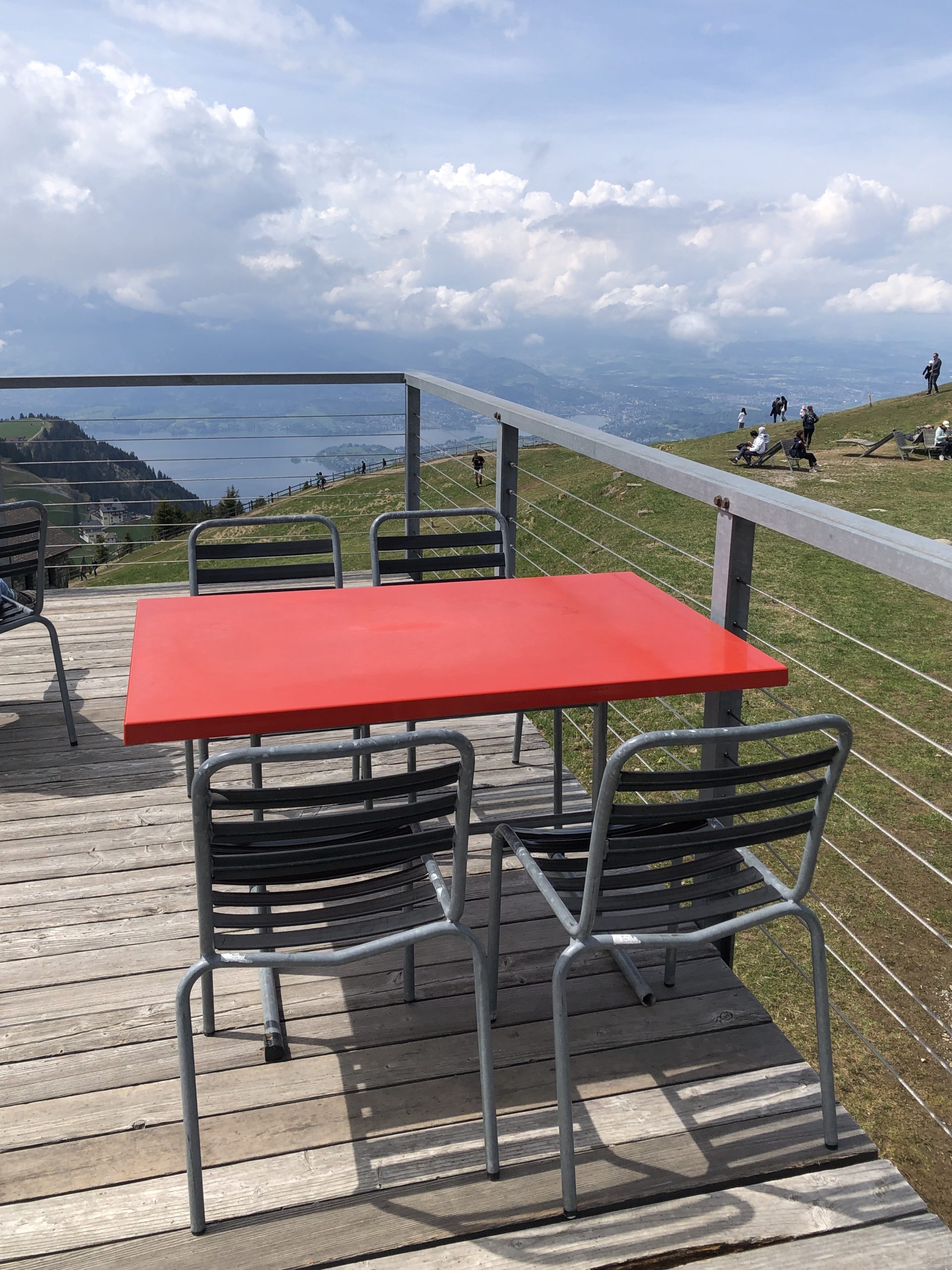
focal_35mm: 28
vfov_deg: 63.4
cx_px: 476
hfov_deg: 49.7
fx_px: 1027
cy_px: 635
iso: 20
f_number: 1.8
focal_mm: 3.99
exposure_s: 1/2825
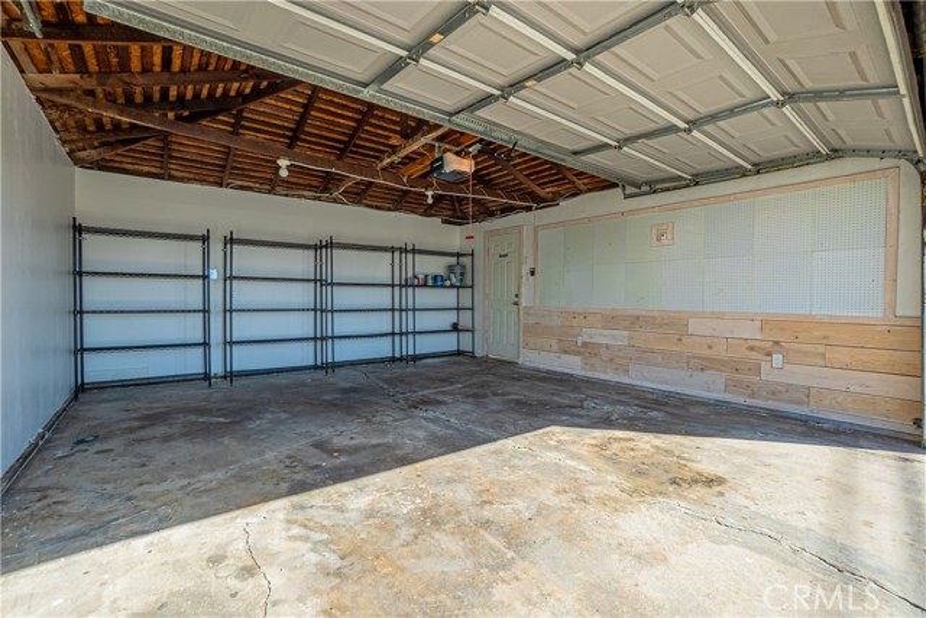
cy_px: 309
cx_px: 463
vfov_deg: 77.4
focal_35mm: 15
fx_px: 386
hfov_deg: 100.4
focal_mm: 10
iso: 400
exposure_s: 1/4000
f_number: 8
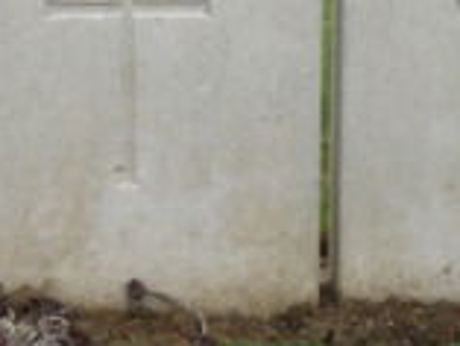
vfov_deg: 11.0
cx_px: 108
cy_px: -120
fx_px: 1742
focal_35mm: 131
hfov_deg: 15.0
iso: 64
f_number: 3.2
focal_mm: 8.2
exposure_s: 1/107
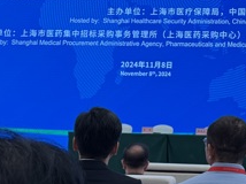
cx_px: 246
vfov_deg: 14.5
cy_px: 35
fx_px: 717
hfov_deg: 18.9
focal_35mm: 101
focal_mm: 6.76
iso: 200
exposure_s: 1/120
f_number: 1.78
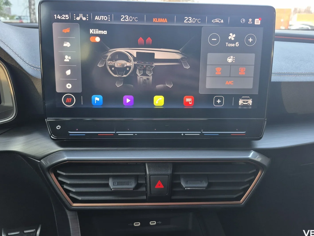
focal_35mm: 26
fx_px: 236
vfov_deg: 53.0
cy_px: 106
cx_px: 160
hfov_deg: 67.3
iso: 200
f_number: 1.8
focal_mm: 5.4
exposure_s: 1/78
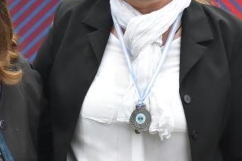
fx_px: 2621
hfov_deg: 5.3
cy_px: 22
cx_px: 207
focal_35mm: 390
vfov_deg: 3.5
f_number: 8
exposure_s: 1/250
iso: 2000
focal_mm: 80
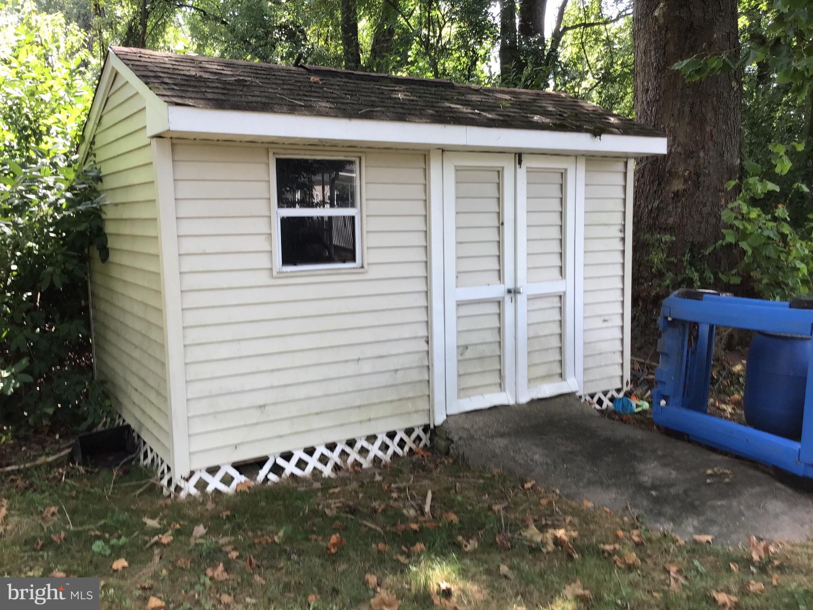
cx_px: 406
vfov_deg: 45.4
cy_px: 305
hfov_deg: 58.4
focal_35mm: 31
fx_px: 728
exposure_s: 1/120
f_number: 2.4
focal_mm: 3.3
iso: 32
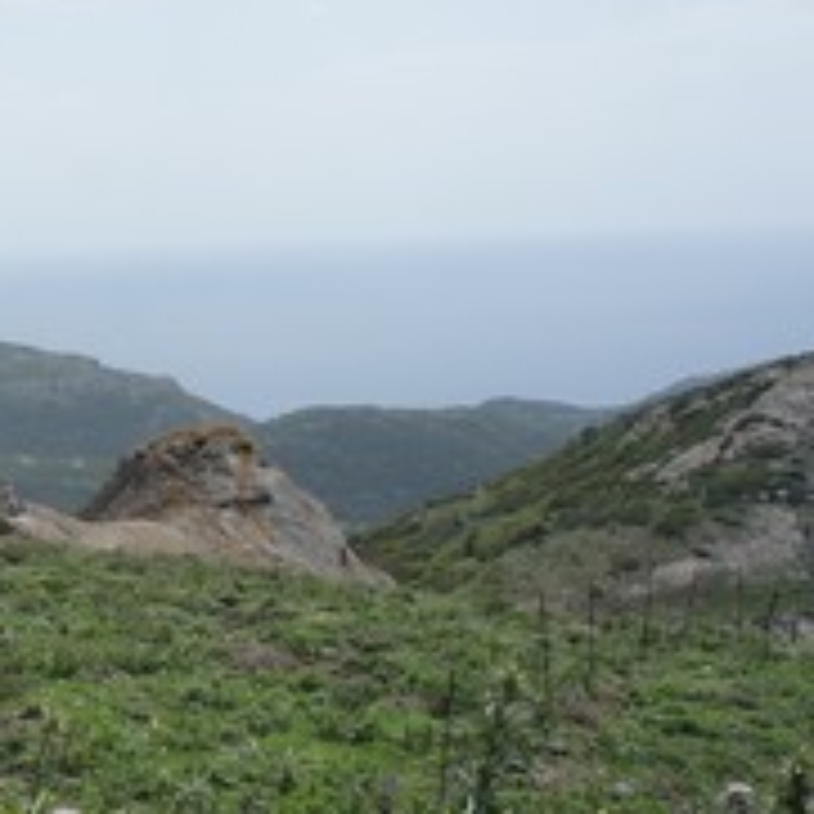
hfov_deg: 23.7
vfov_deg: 25.1
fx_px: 1811
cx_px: -94
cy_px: 220
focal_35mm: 68
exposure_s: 1/640
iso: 200
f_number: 8
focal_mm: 21
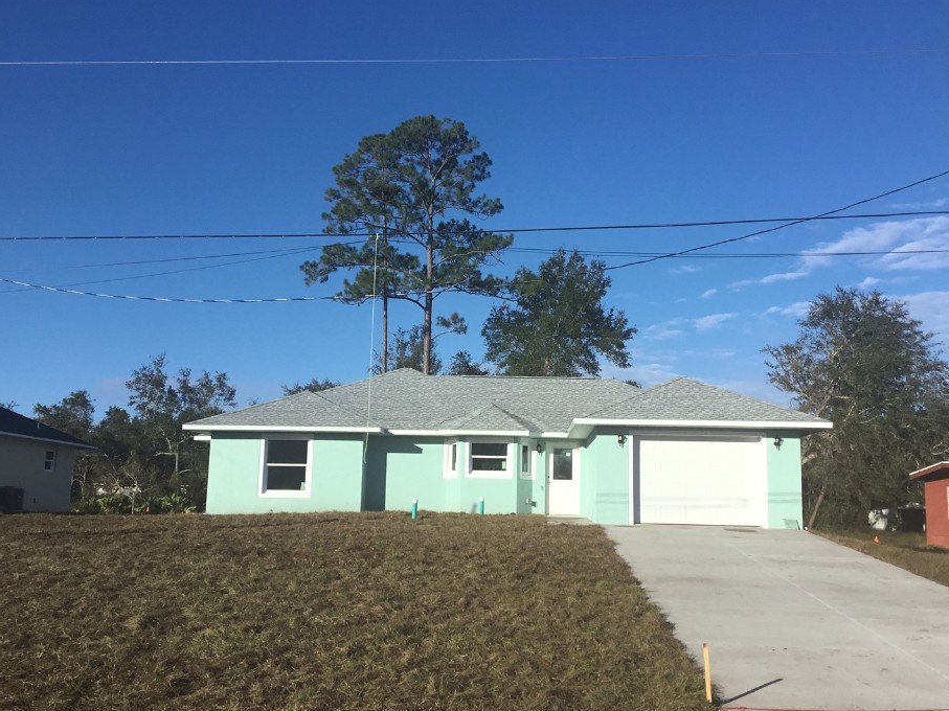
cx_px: 503
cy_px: 387
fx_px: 959
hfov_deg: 52.6
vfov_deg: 40.7
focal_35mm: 35
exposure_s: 1/1631
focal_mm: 3.3
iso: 25
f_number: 2.4
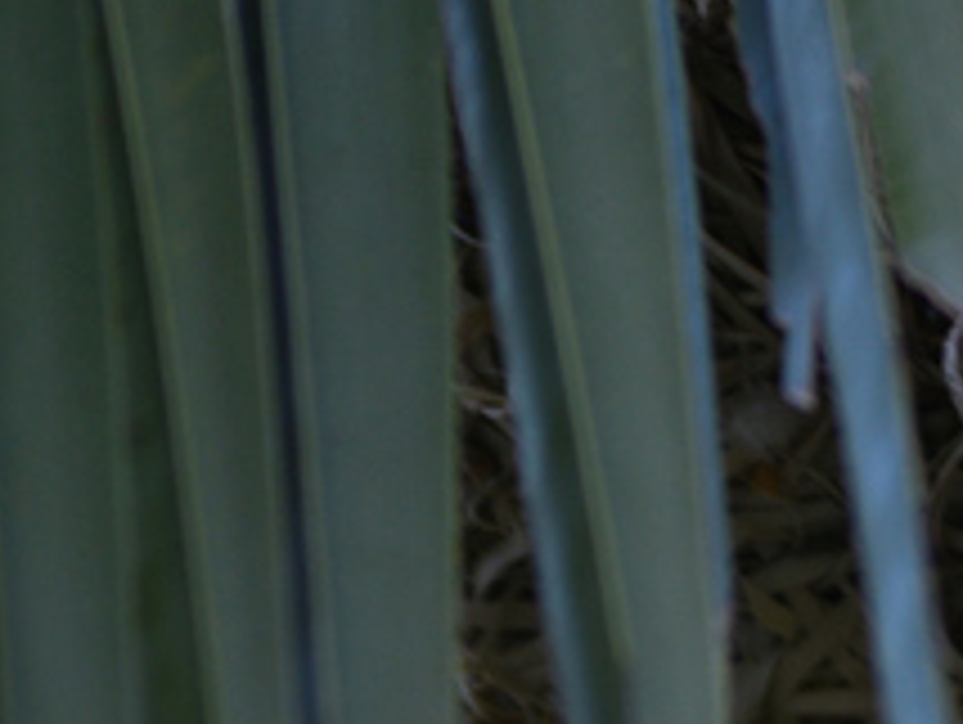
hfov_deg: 1.1
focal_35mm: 1881
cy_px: 762
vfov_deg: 0.8
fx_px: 52387
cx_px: 1192
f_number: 5.6
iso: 200
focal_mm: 400
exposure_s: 1/200
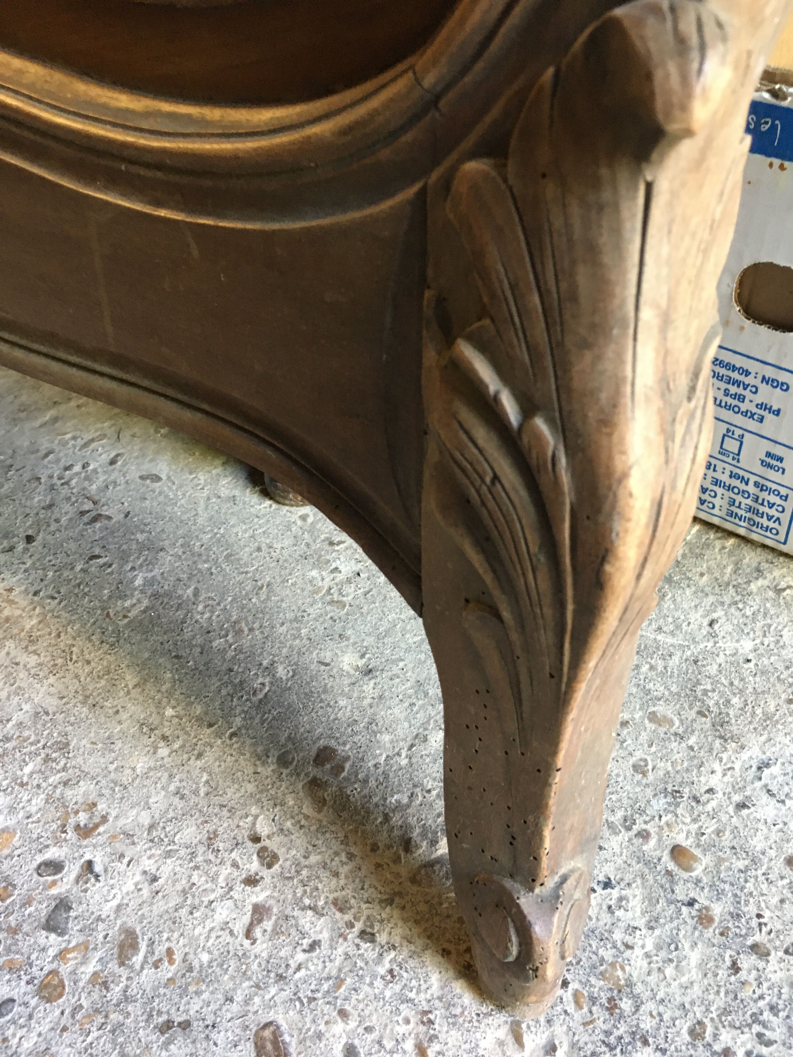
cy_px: 528
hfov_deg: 48.2
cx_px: 396
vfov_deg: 61.7
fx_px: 886
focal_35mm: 29
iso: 200
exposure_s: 1/20
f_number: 2.2
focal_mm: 4.15
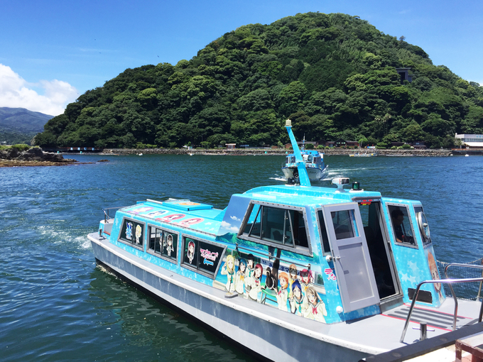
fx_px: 405
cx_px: 242
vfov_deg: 48.2
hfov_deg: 61.7
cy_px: 181
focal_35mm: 29
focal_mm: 4.15
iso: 32
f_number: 2.2
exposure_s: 1/1883
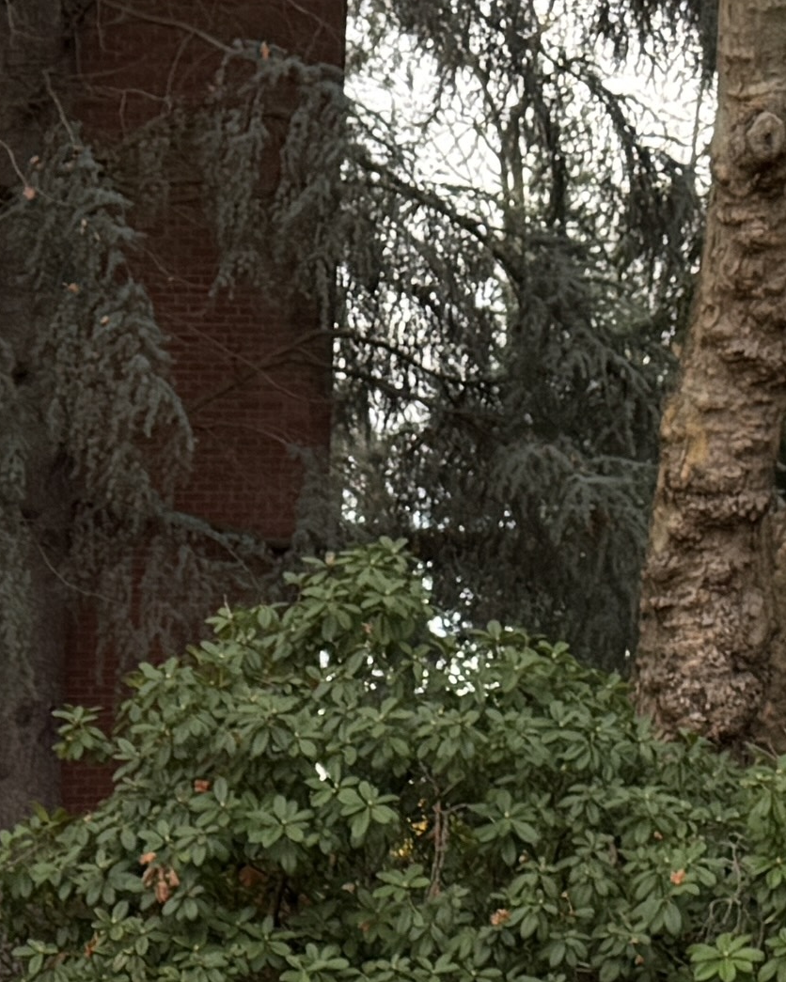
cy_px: 1869
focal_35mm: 128
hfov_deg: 11.2
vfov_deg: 13.3
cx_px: -631
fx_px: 3722
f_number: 1.78
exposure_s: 1/127
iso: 80
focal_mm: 6.76
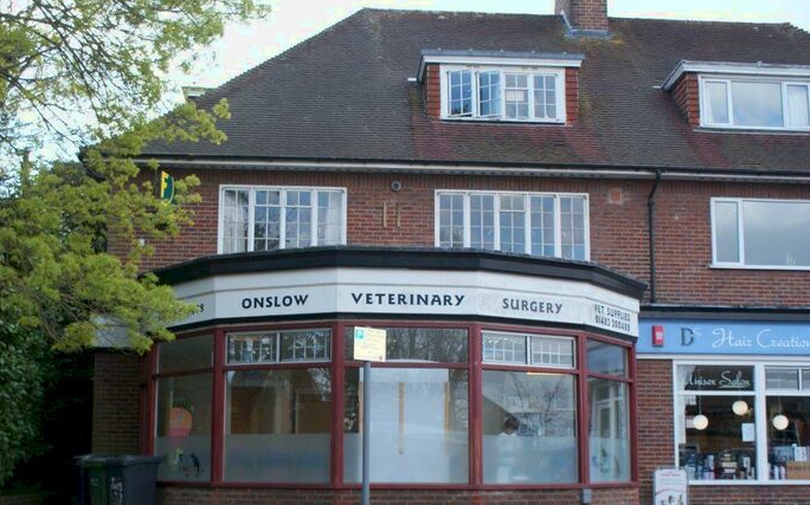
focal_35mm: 47
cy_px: 261
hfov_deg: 42.7
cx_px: 407
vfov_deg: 27.4
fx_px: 1037
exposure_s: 1/160
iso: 100
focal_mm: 30
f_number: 5
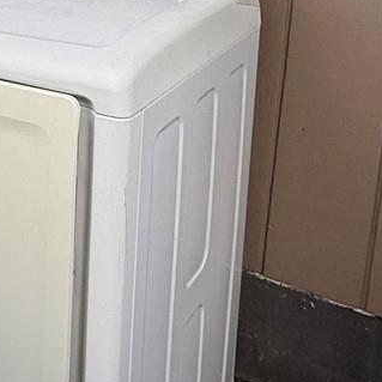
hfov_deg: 24.7
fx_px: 774
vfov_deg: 25.7
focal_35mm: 62
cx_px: -95
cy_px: -36
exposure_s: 1/267
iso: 50
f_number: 2.2
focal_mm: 2.22
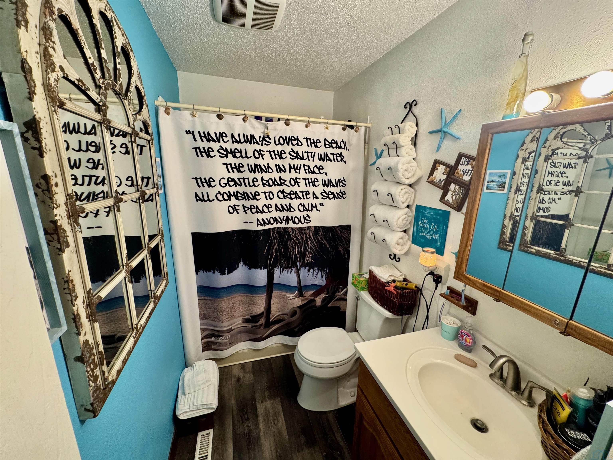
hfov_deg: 102.1
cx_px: 306
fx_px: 248
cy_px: 230
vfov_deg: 85.7
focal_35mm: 14
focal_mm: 2.22
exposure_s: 1/60
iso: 250
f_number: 2.2
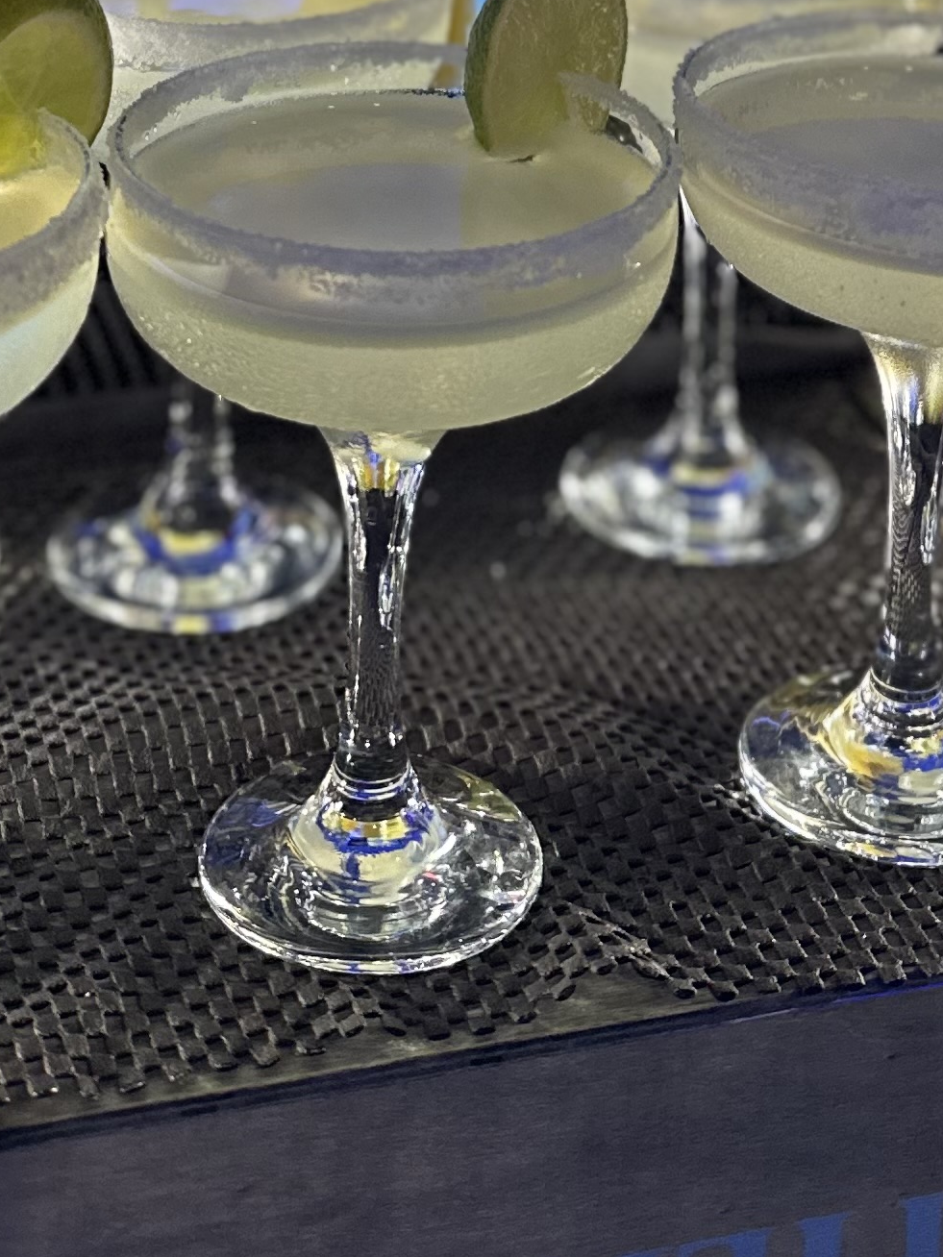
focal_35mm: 74
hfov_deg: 19.9
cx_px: 507
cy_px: -422
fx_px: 2688
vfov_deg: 23.1
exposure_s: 1/80
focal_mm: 6.86
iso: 200
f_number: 1.78
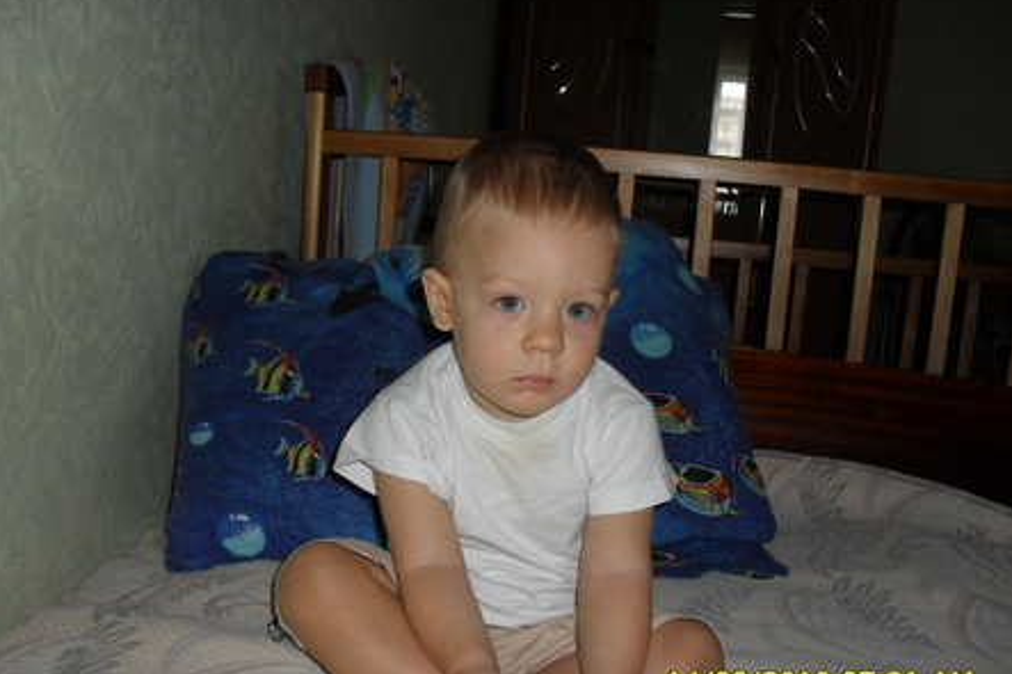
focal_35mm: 37
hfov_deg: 51.9
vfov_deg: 35.9
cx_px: 503
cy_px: 370
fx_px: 1040
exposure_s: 1/45
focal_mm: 6.3
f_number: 3.2
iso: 200
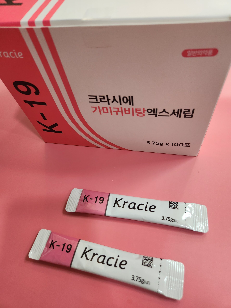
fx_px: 205
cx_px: 116
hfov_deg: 58.9
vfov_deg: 73.9
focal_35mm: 23
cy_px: 154
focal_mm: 5.4
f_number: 1.8
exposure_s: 1/120
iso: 160
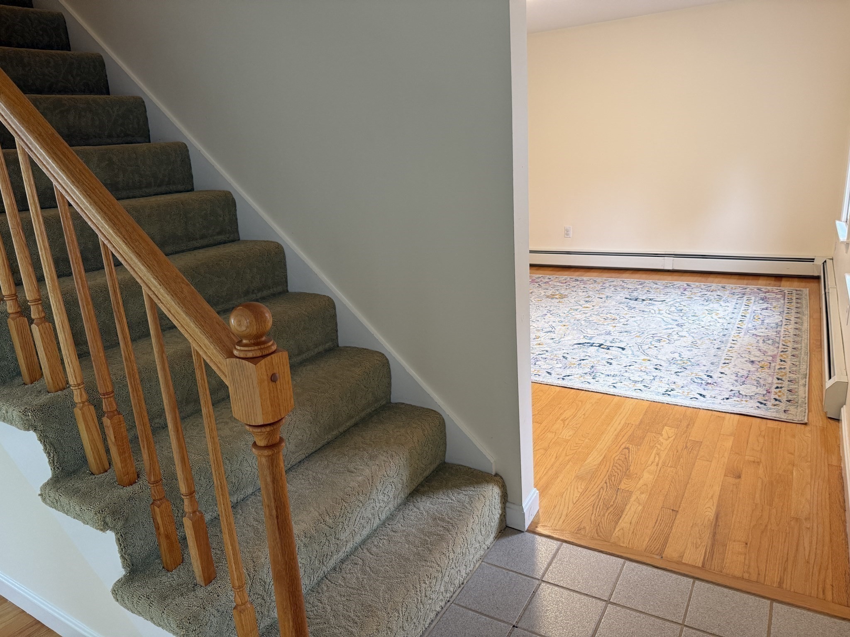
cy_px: 318
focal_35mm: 24
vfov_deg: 56.8
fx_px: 589
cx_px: 425
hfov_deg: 71.6
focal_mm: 6.76
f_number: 1.78
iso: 200
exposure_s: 1/60
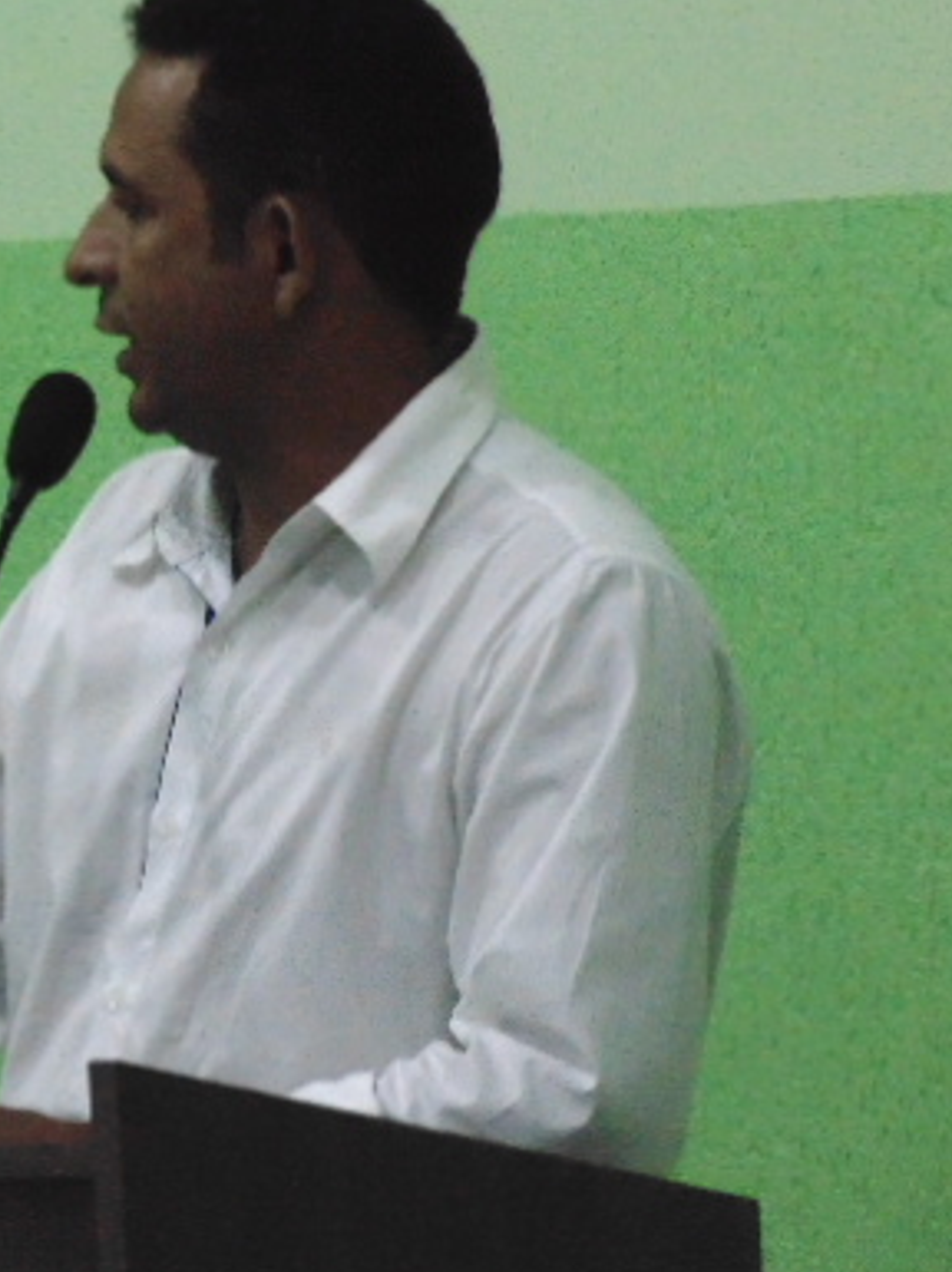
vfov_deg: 4.3
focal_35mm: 466
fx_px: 17116
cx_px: -86
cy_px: 552
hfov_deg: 3.2
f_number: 5.8
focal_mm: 50.1
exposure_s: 1/50
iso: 800
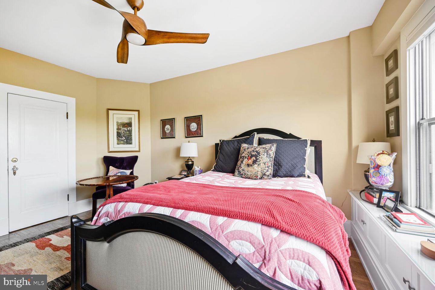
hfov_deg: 104.3
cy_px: 145
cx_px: 218
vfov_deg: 81.2
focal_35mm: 14
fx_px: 169
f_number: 9
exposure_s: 1/10
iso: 200
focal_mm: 14
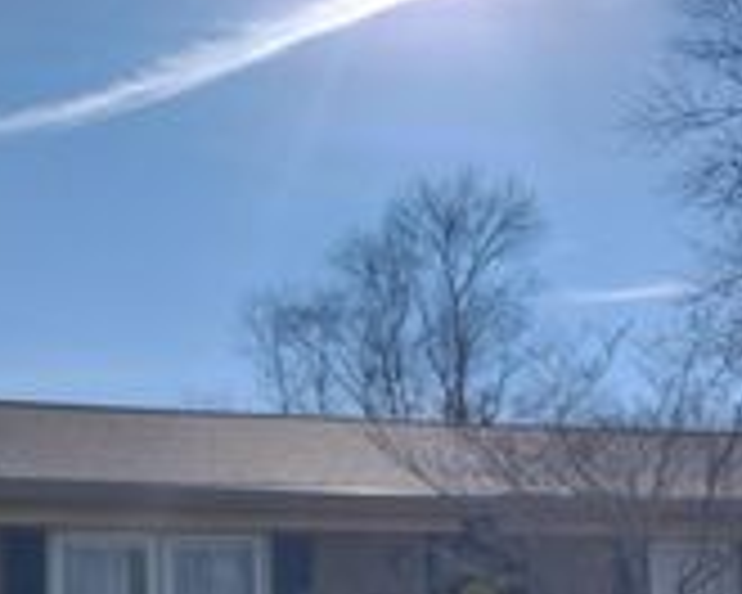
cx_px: 369
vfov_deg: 18.6
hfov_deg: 23.8
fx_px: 1757
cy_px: 610
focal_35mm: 80
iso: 100
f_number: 1.7
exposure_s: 1/6230
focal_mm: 4.71
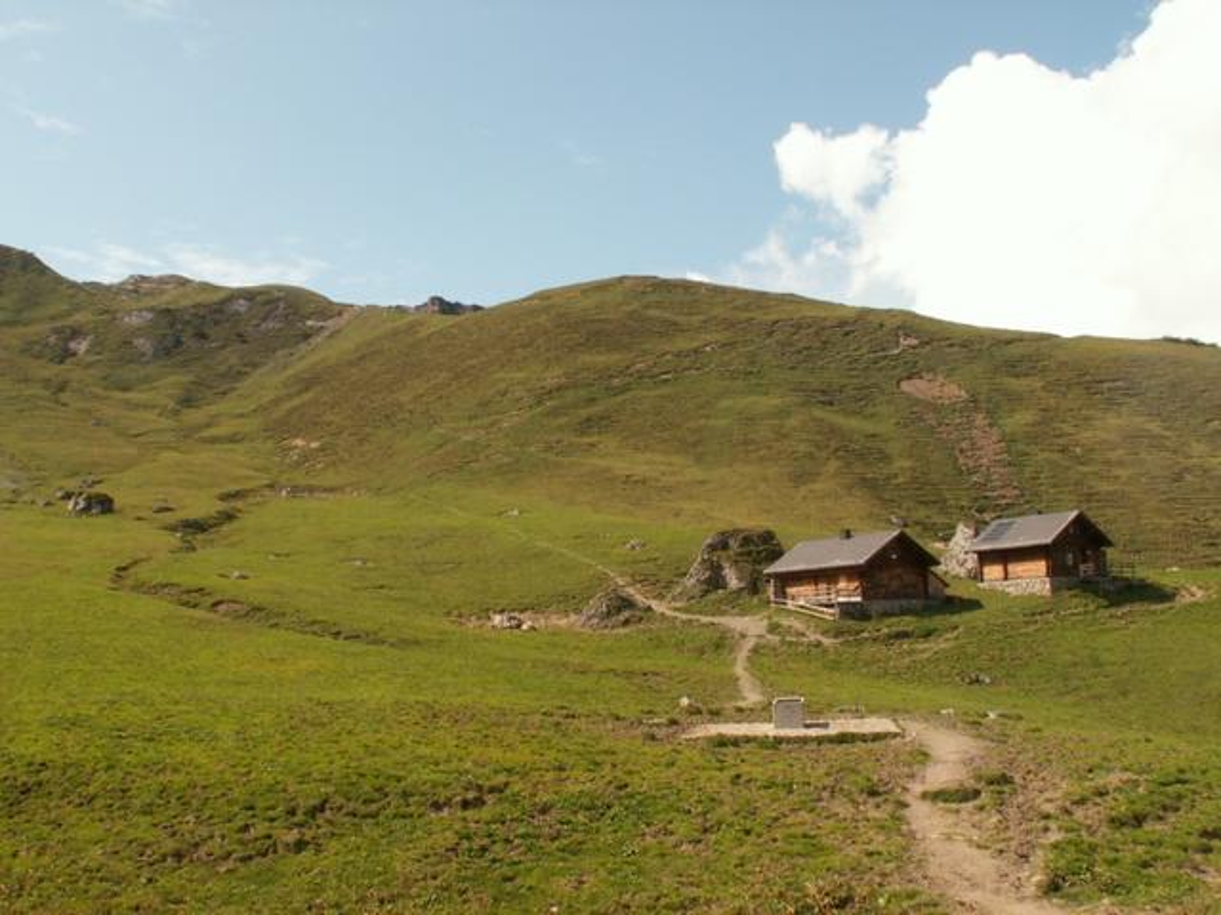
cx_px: 610
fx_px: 1235
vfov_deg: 40.7
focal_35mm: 35
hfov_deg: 52.6
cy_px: 458
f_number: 8
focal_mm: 5.86
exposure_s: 1/125
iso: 50
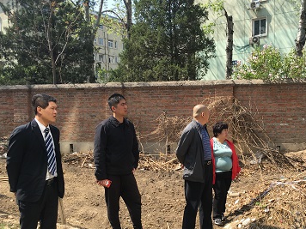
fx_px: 336
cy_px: 148
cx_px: 183
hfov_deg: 48.7
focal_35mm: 38
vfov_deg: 37.4
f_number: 2.2
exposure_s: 1/705
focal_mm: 4.15
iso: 25
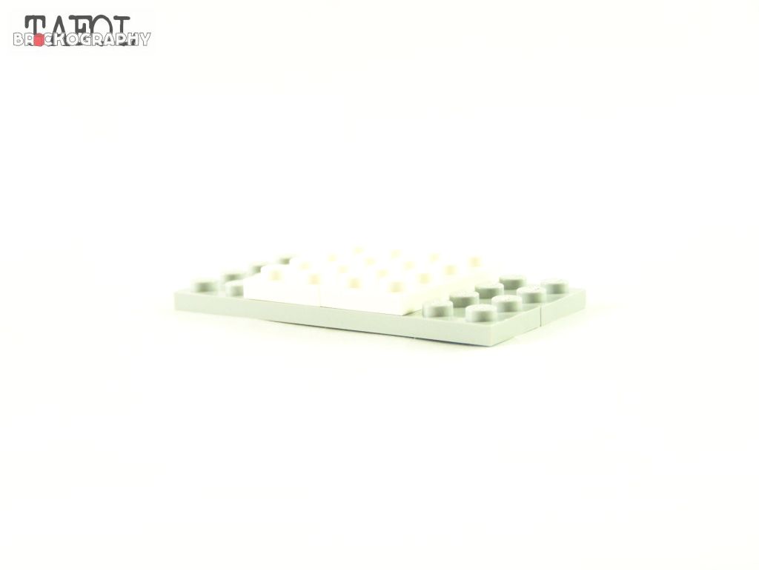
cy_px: 285
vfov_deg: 19.6
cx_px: 380
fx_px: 1644
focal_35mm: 75
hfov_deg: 26.0
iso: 400
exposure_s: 1/60
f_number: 3.2
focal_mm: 12.4
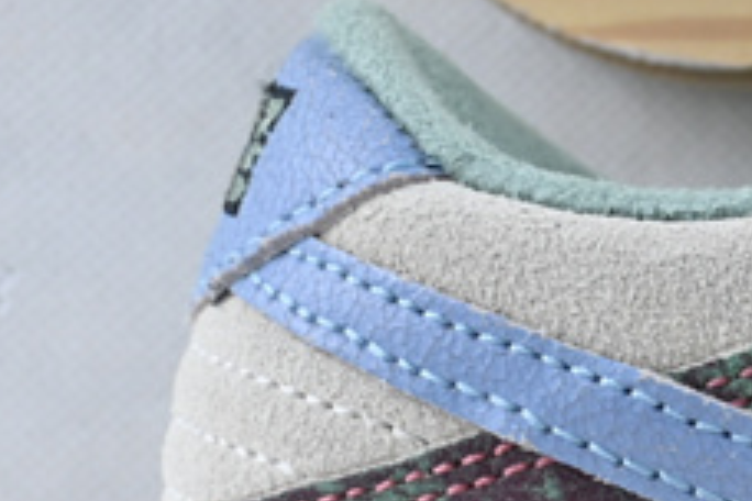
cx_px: 1735
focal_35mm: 277
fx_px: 5778
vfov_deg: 5.0
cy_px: 514
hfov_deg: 7.1
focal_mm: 35
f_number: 5.3
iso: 100
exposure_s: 1/40
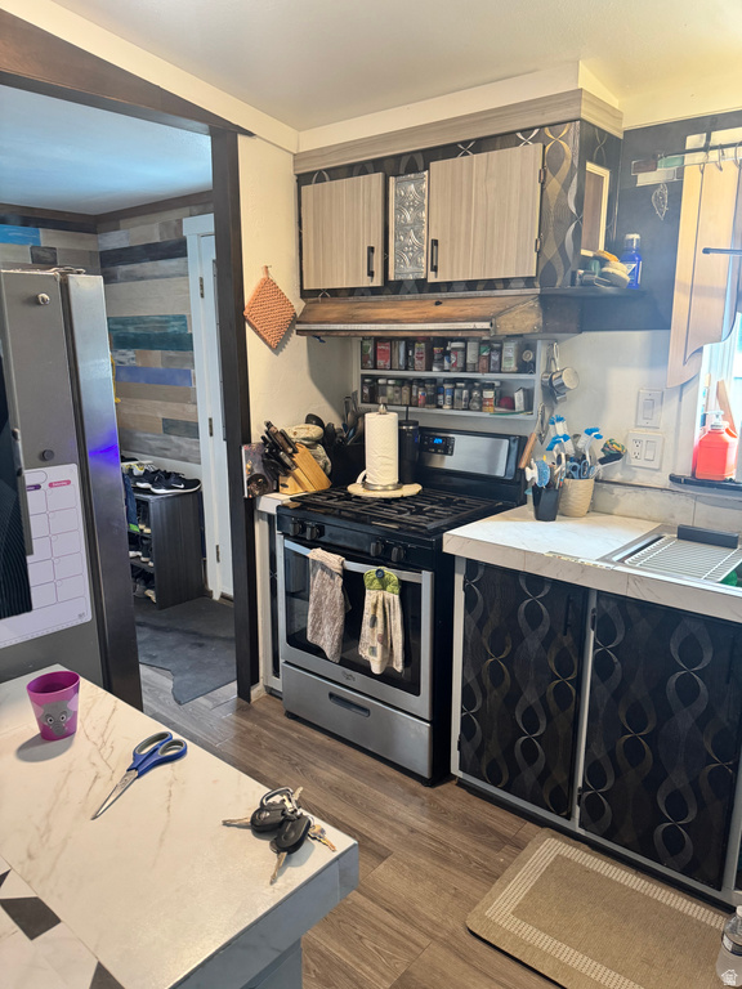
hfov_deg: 56.8
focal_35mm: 24
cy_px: 494
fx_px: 686
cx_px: 371
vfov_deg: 71.6
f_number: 1.78
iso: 320
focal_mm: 6.76
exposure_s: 1/60
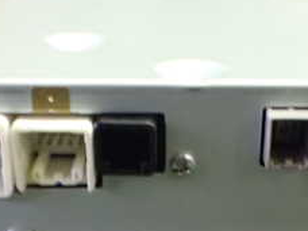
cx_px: 216
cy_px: 220
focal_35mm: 79
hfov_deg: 24.5
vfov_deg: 18.3
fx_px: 703
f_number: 2.3
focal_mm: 5.4
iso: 1250
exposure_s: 1/30
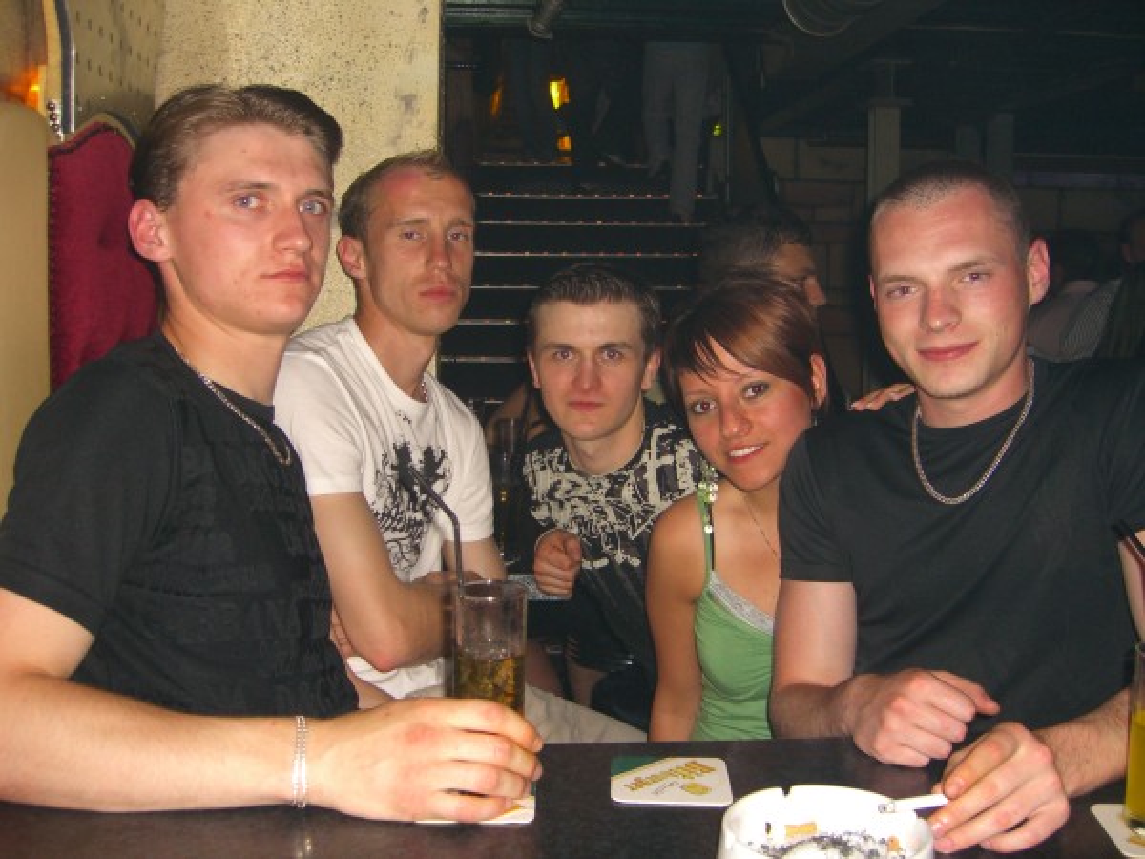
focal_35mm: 38
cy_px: 430
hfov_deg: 49.0
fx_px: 1257
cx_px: 572
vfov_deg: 37.7
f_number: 2.8
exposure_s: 1/60
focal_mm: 7.9
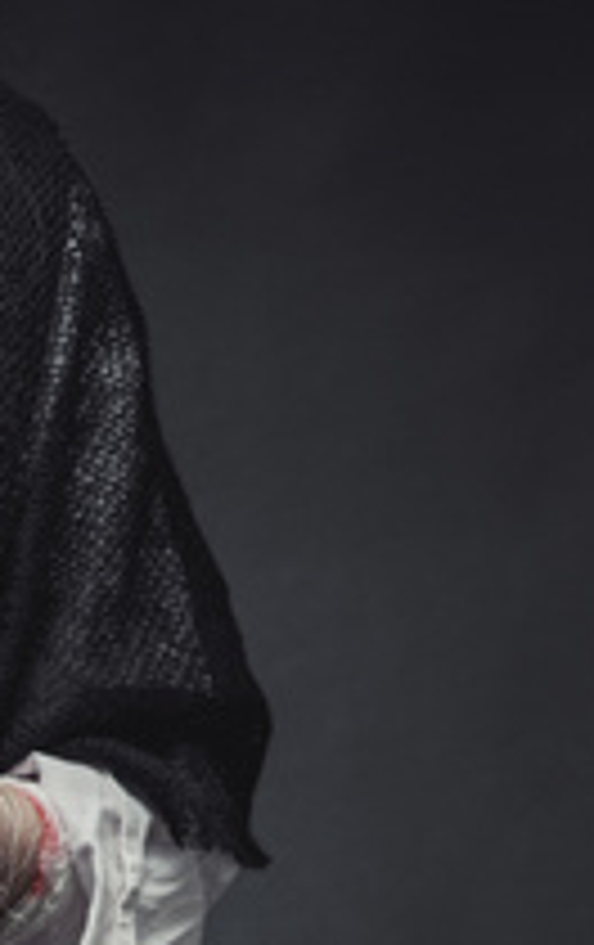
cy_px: 1426
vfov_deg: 6.1
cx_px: -470
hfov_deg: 3.9
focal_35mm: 339
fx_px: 8745
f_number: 8
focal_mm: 70
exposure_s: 1/125
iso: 100
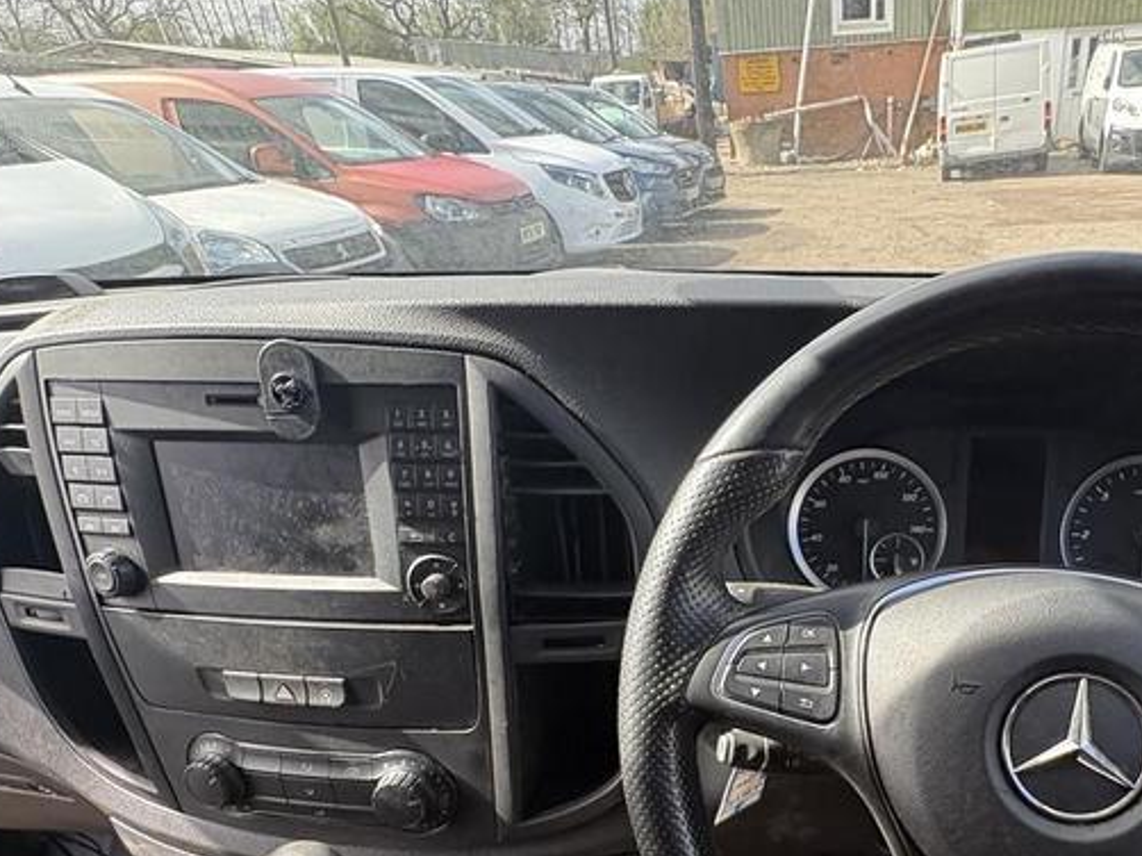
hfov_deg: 66.6
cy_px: 644
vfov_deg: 52.4
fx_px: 824
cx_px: 803
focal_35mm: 25
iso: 100
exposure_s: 1/138
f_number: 2.2
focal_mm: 2.22
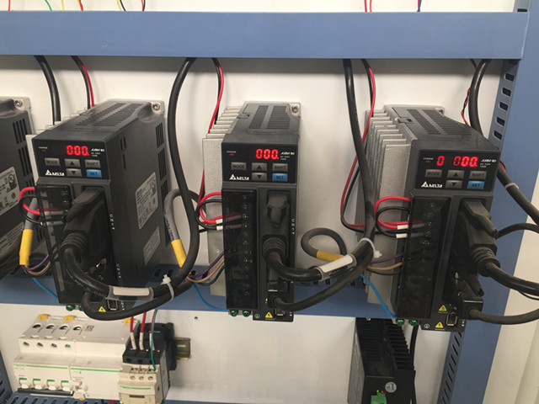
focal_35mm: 29
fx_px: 452
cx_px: 270
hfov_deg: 61.7
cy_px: 202
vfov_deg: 48.2
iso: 50
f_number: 2.2
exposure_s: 1/120
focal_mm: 4.15
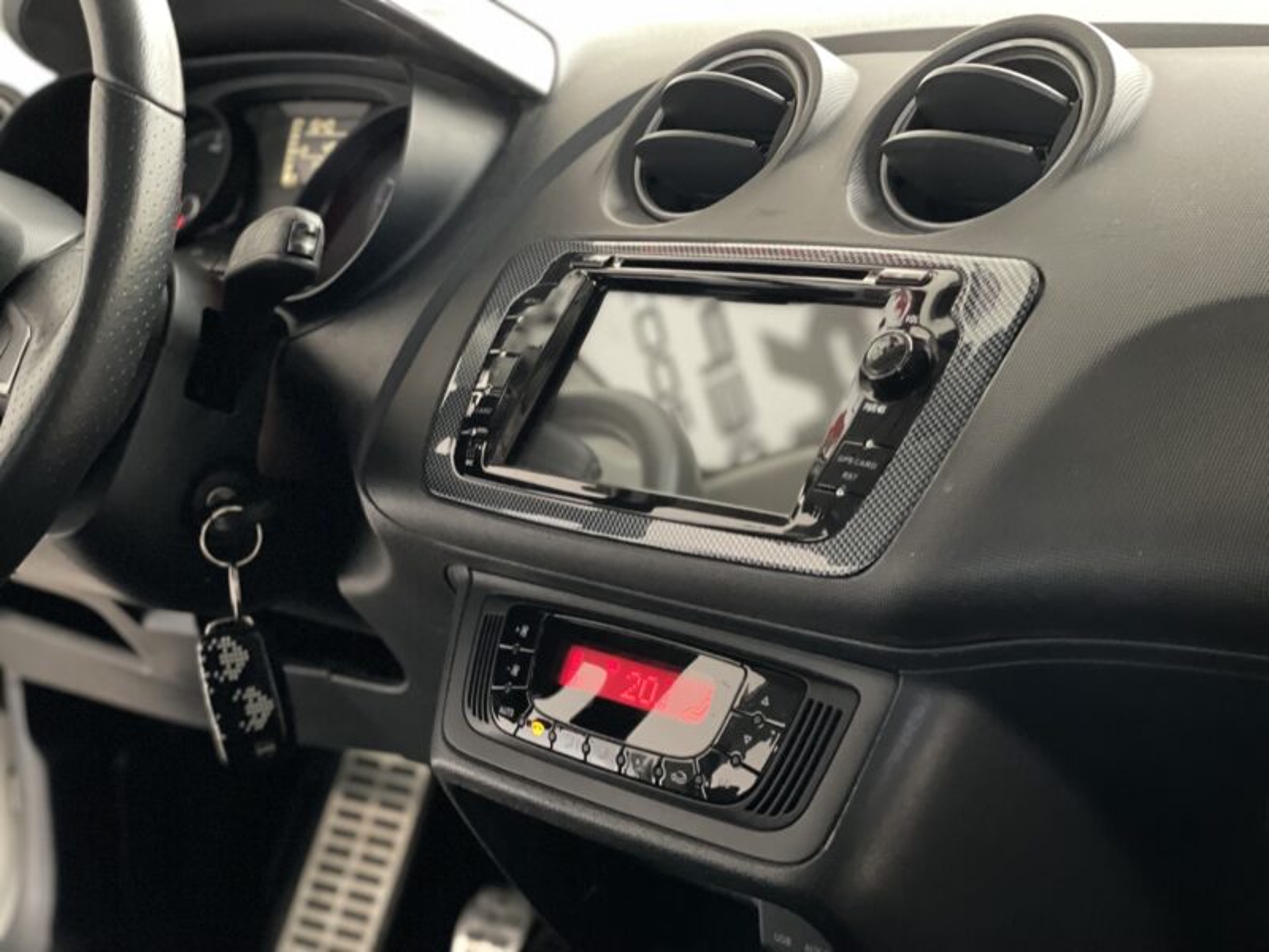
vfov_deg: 28.0
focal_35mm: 52
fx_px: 1906
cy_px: 476
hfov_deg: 36.8
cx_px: 634
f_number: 2
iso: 500
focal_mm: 6
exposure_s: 1/15
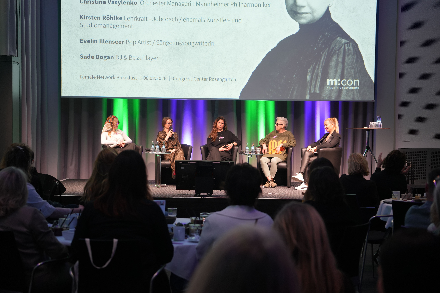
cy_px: 146
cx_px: 220
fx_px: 855
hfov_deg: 28.8
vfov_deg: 19.5
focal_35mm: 70
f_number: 4.5
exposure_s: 1/80
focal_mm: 70
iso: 800
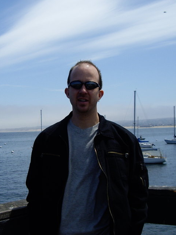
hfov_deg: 23.9
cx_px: 61
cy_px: 110
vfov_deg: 31.7
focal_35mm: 61
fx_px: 414
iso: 50
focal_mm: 6.2
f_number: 4.3
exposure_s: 1/640
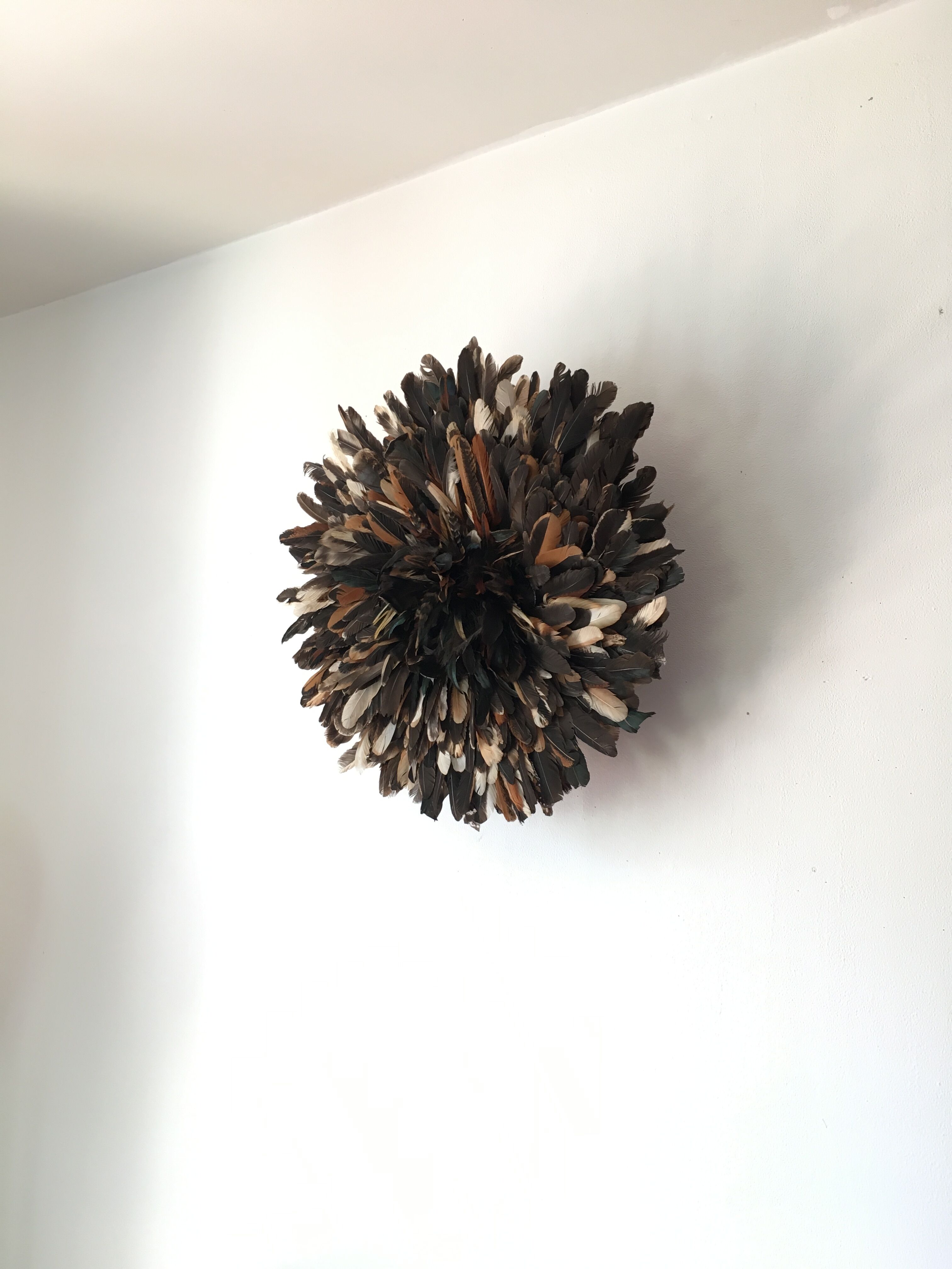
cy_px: 634
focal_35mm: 29
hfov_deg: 48.2
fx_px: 1063
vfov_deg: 61.7
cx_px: 476
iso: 80
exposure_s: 1/33
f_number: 2.2
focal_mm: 4.15
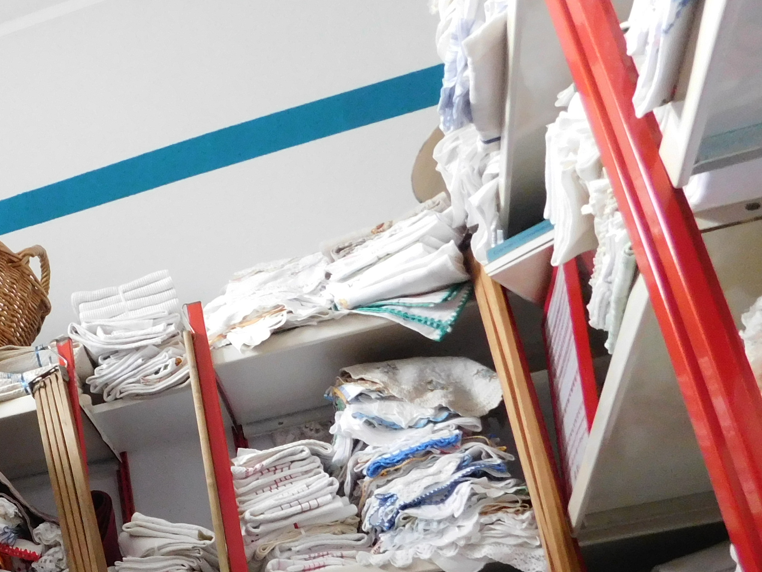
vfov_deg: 27.4
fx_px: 1145
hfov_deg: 33.7
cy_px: 476
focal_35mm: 52
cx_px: 4
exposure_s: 1/25
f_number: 3
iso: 400
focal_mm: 4
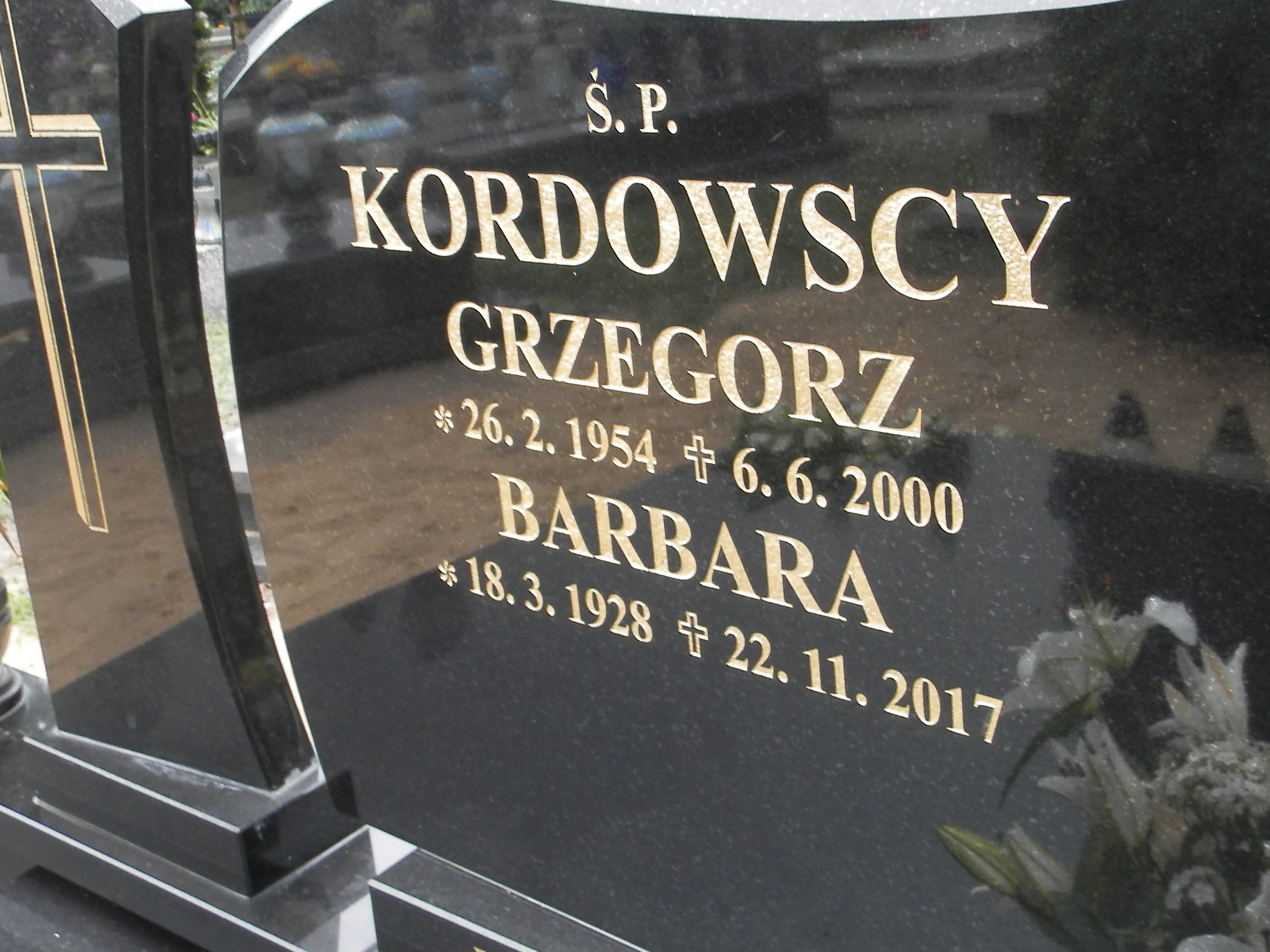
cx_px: 661
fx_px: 1541
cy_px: 374
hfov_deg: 44.8
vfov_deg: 34.2
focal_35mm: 42
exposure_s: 1/50
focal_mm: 4.5
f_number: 3.1
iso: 80
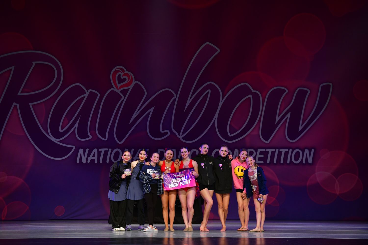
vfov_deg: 9.8
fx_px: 1431
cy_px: 122
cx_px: 184
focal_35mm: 140
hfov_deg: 14.7
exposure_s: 1/1000
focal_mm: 140
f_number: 2.8
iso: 2000
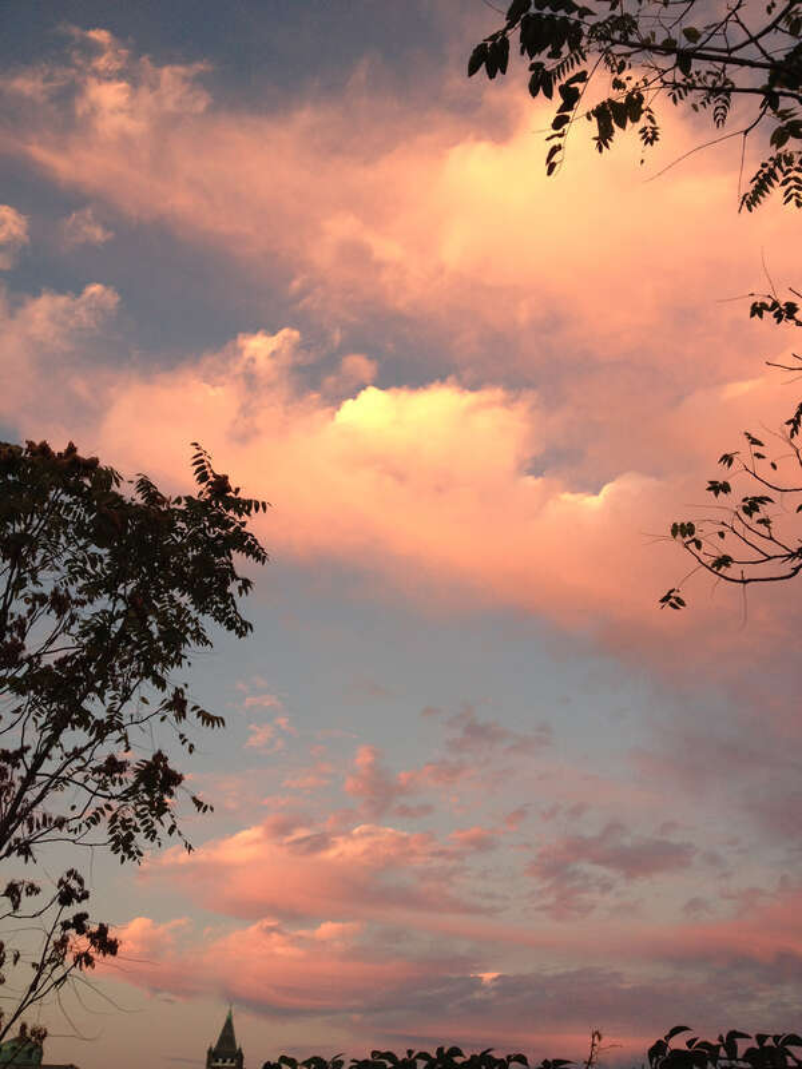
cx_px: 401
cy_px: 534
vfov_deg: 52.6
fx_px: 1081
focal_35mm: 35
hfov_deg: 40.7
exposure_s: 1/60
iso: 64
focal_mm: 4.28
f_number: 2.4
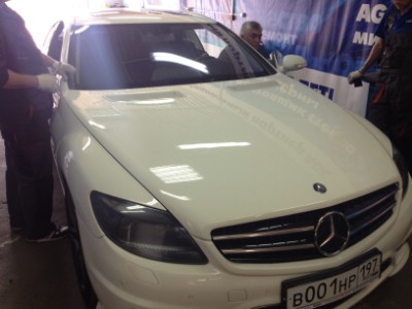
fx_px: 417
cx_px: 206
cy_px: 154
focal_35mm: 35
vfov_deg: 40.7
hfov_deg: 52.6
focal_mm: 4.28
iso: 50
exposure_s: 1/30
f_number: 2.4
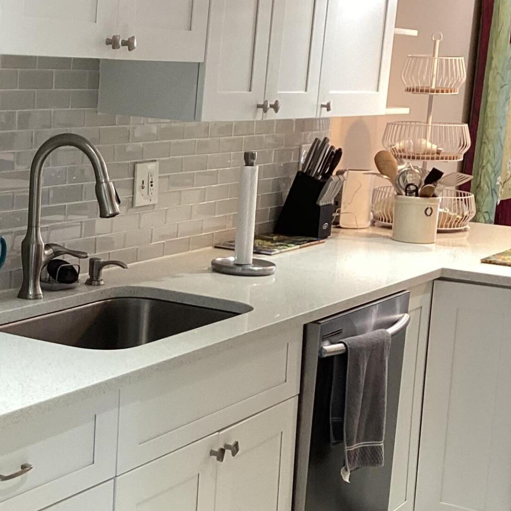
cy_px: 270
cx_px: 34
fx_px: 1253
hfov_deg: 22.4
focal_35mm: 75
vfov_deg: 23.1
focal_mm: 3.3
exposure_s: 1/60
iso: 80
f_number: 2.4
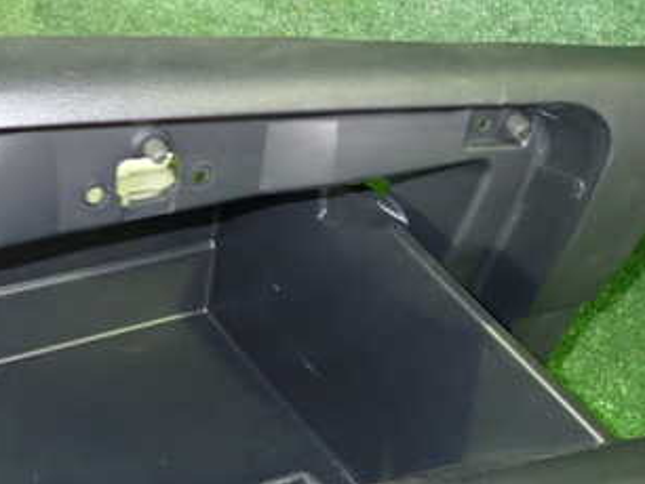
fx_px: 914
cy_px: 370
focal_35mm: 49
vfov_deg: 29.2
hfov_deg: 38.2
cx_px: 183
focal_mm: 4.5
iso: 800
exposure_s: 1/2
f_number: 5.6
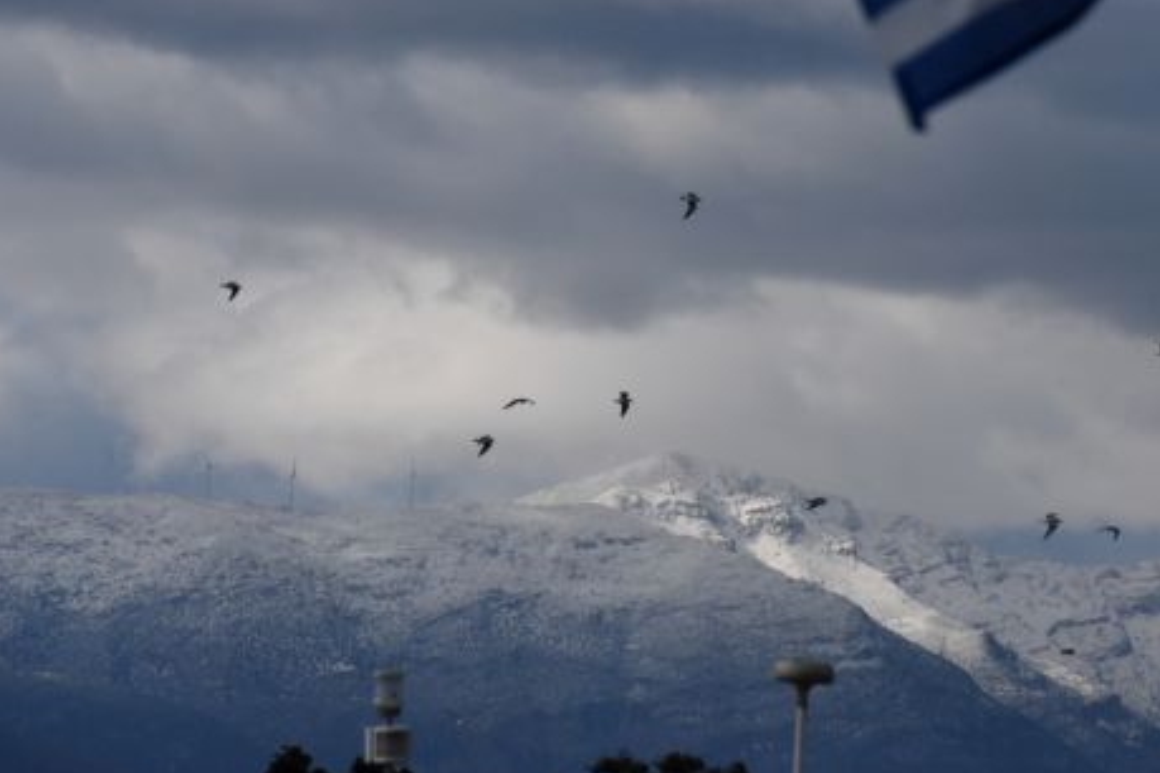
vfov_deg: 5.1
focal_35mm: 272
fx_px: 8764
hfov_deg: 7.6
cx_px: 680
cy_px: 246
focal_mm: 130
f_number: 10
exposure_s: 1/8000
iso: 1250
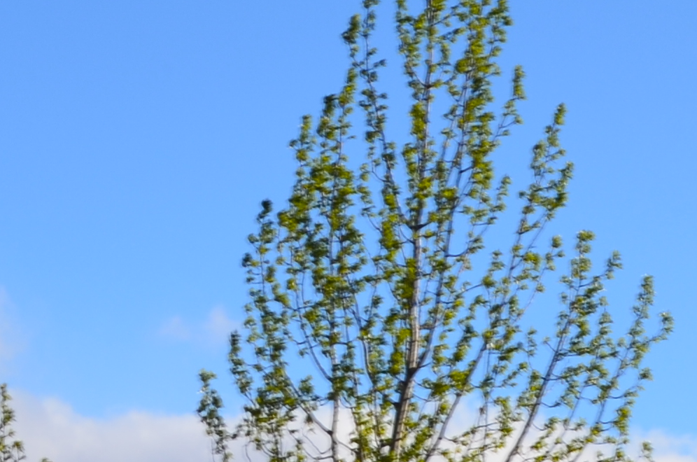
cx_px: -209
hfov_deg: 10.4
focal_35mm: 193
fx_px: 3729
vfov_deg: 7.1
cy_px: 330
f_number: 11
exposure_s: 1/160
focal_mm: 26
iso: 100
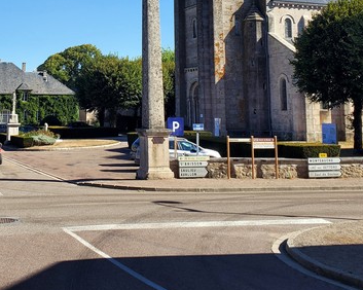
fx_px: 580
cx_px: 103
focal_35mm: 54
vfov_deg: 26.7
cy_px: 9
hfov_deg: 34.2
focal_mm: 4.3
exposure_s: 1/1239
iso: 50
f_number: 2.4
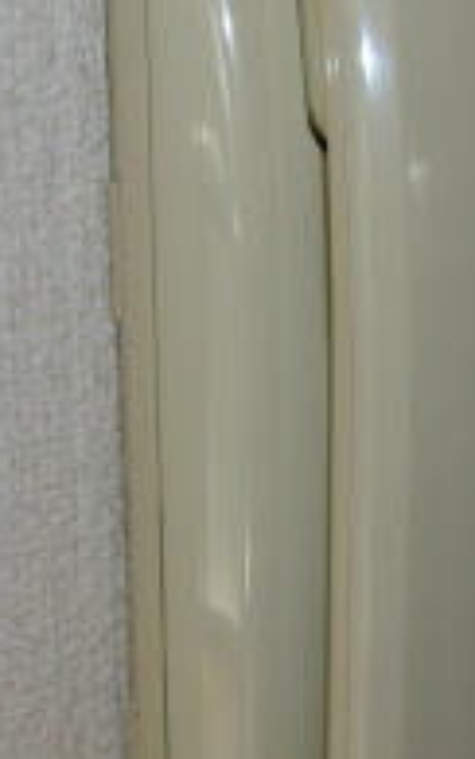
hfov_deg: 14.9
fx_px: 1801
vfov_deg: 23.7
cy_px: 525
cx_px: 420
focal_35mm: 87
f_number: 3.3
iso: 125
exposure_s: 1/125
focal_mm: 4.4
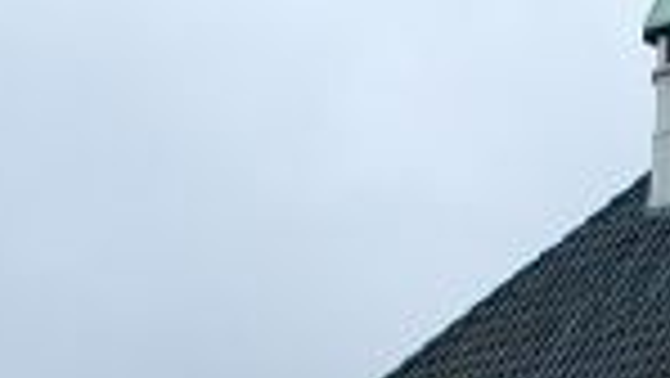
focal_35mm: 223
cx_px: 976
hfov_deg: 9.4
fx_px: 3964
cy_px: 616
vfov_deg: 5.4
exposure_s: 1/73.6
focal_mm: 8.02
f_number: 2.8
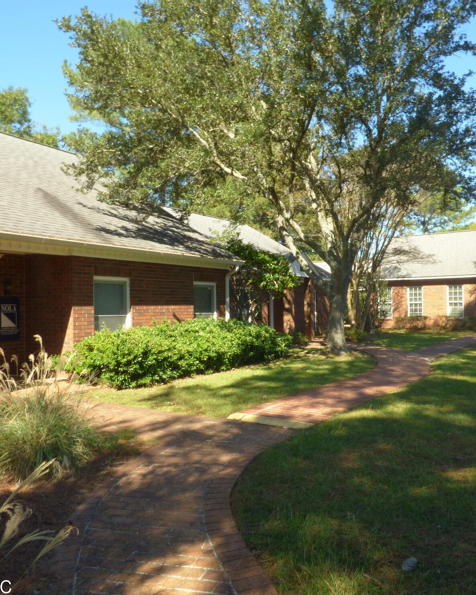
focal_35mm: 27
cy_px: 307
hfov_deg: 52.7
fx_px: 475
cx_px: 296
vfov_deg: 64.1
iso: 100
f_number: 6.3
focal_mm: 3.58
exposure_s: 1/125
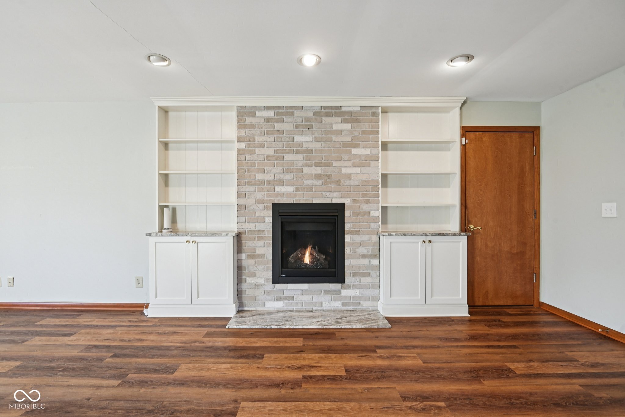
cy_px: 208
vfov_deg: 73.7
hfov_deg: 96.7
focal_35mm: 16
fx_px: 278
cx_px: 312
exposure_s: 1/13
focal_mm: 16
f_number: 8
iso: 400
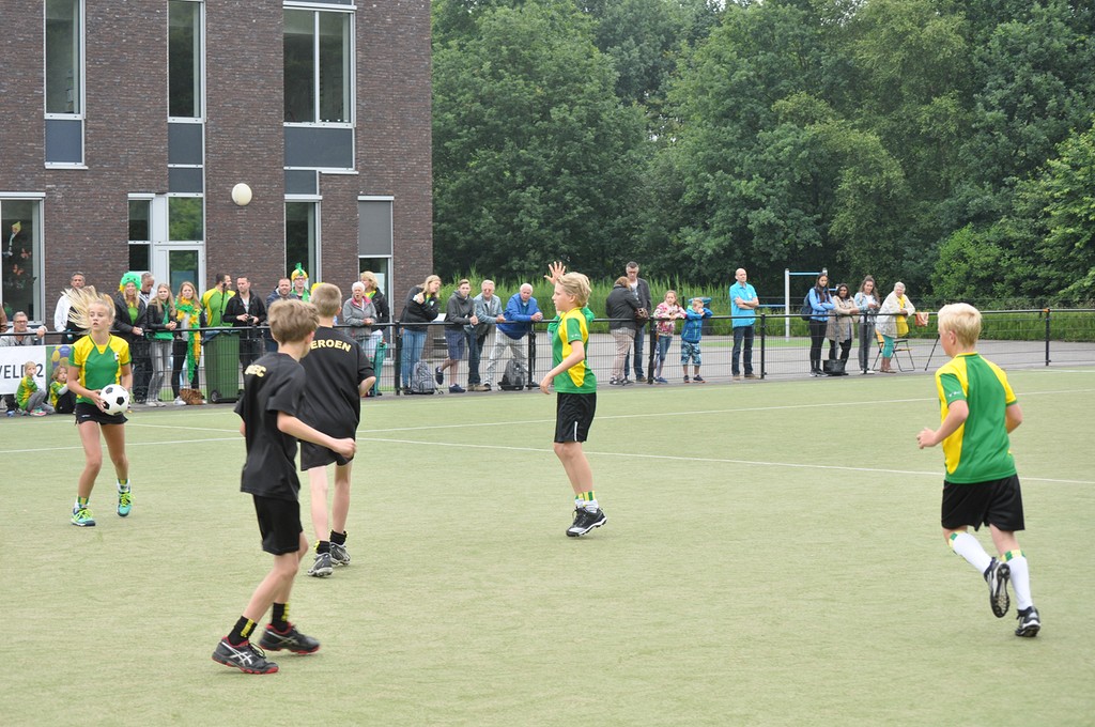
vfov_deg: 16.5
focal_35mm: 82
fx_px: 2506
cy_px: 364
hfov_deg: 24.6
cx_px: 548
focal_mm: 55
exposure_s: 1/200
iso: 400
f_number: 7.1
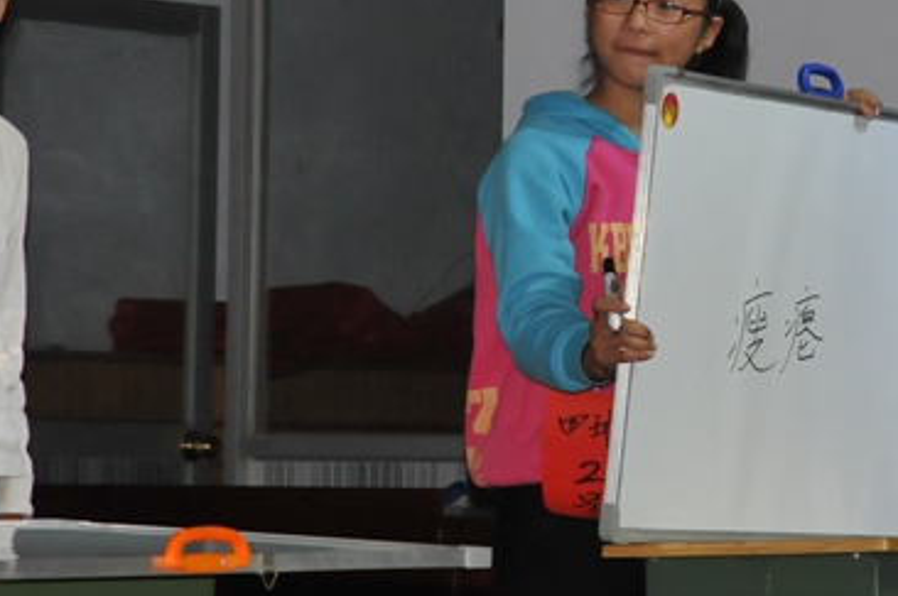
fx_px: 6077
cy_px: 155
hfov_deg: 8.4
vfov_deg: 5.6
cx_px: 839
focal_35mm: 244
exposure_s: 1/125
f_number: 8
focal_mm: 85
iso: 1600
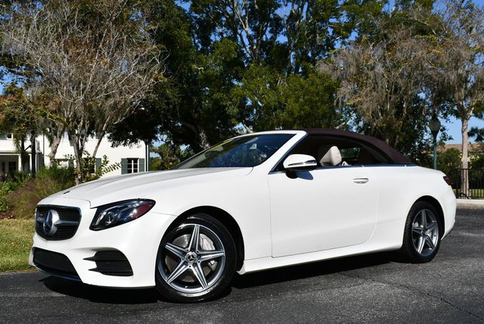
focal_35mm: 42
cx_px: 242
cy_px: 162
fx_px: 565
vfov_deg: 32.0
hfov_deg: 46.4
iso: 100
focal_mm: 21
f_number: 10
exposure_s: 1/400
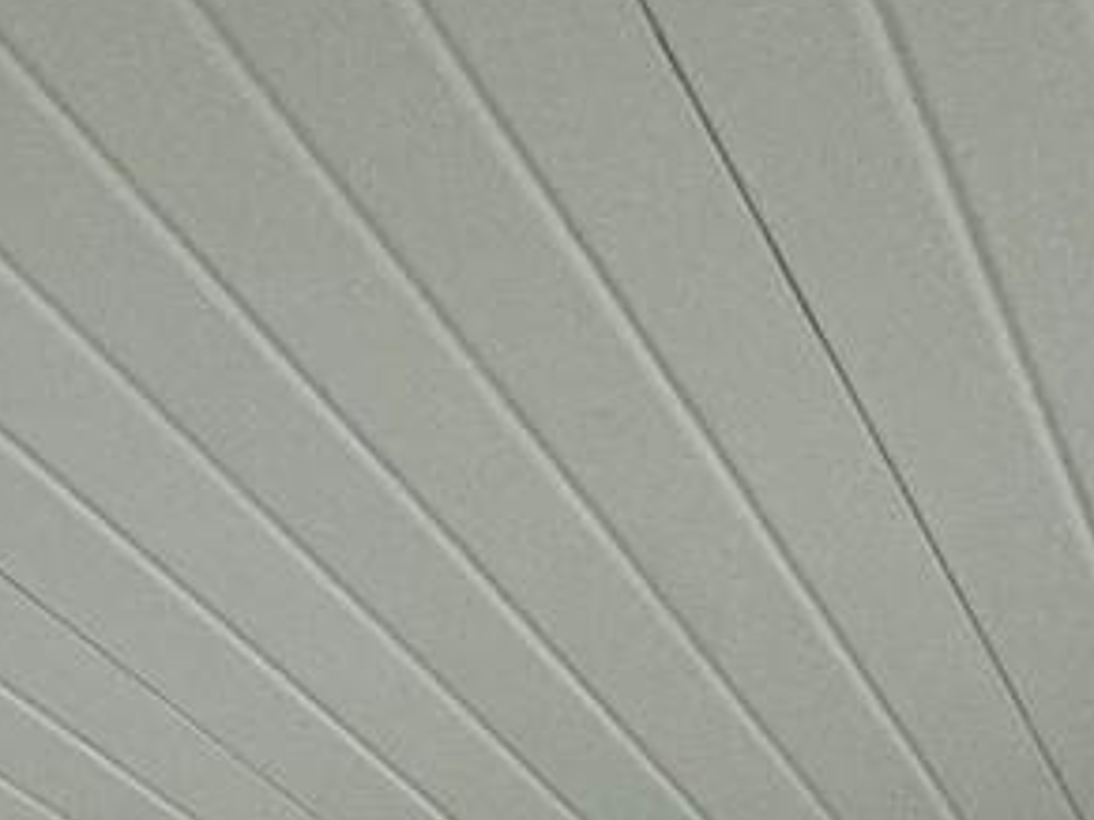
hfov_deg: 16.2
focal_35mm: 77
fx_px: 2432
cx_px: -1338
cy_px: 1994
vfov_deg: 13.6
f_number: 2.2
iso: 80
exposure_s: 1/120
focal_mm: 2.22
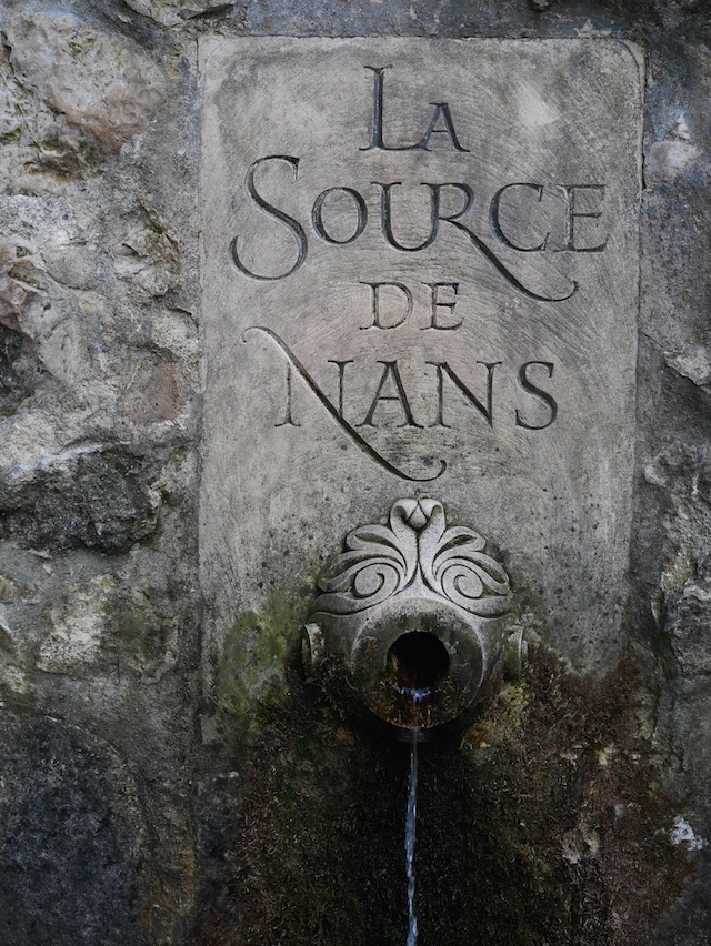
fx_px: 1368
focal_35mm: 50
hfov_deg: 29.1
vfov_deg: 38.2
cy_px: 473
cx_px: 356
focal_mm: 25
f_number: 5.2
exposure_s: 1/80
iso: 200
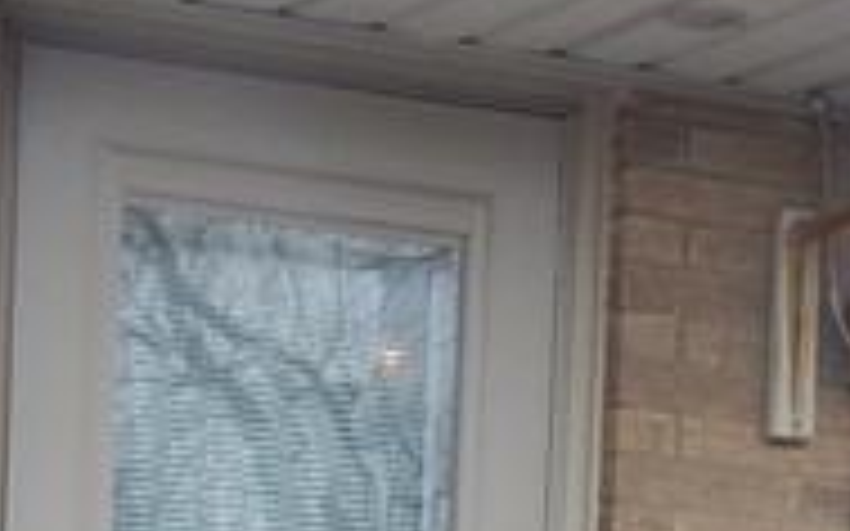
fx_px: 5049
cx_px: 351
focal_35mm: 218
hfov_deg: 9.6
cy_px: 1602
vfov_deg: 5.6
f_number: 3.4
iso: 125
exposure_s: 1/125
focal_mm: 6.8
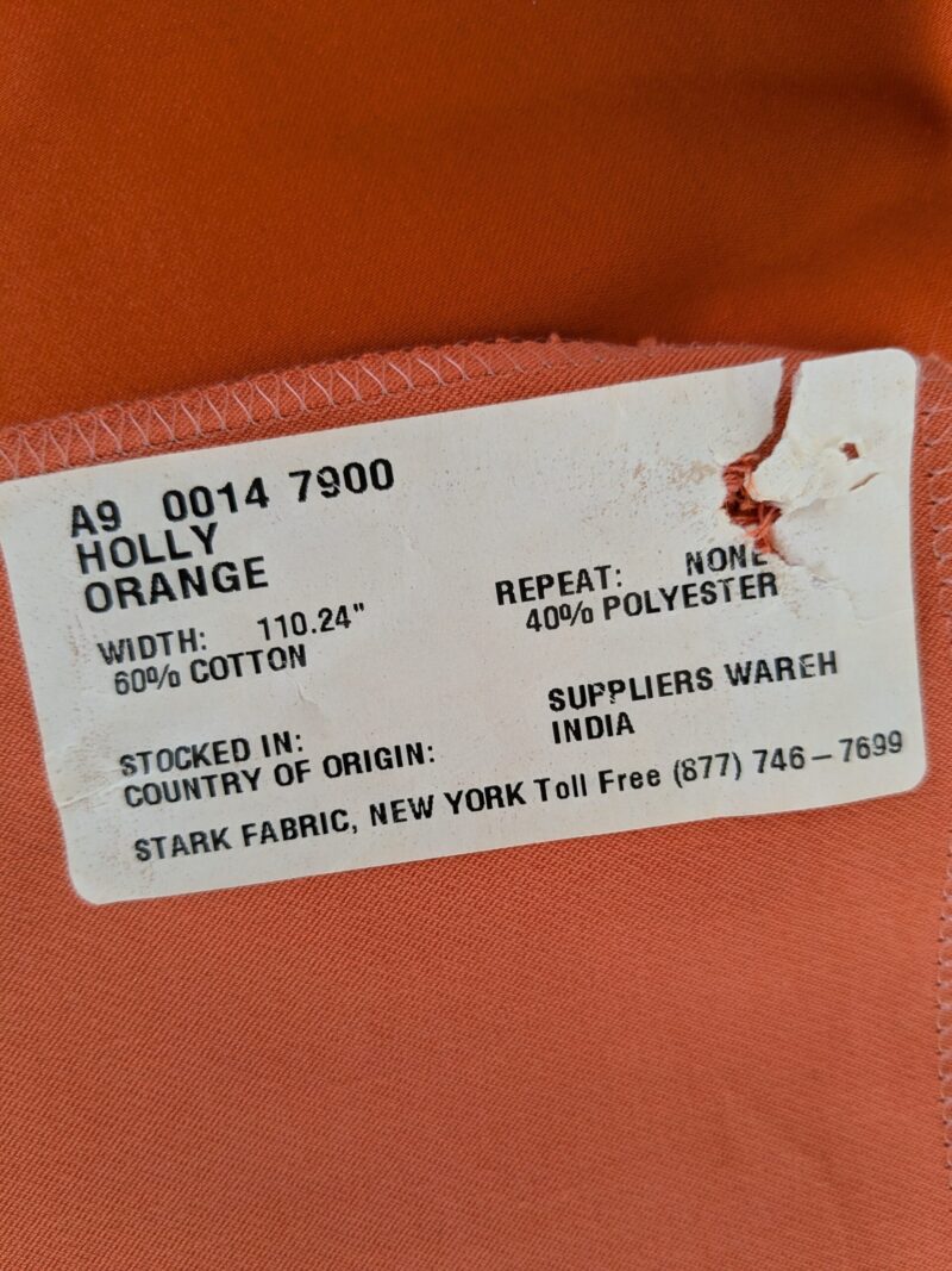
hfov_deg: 51.3
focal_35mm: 27
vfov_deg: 65.3
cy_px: 636
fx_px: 990
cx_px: 476
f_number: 1.73
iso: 56
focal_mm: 4.38
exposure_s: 1/508
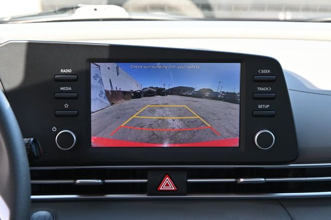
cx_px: 166
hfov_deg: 27.0
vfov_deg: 18.2
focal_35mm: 75
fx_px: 689
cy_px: 110
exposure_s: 1/125
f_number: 6.3
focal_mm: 50
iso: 640
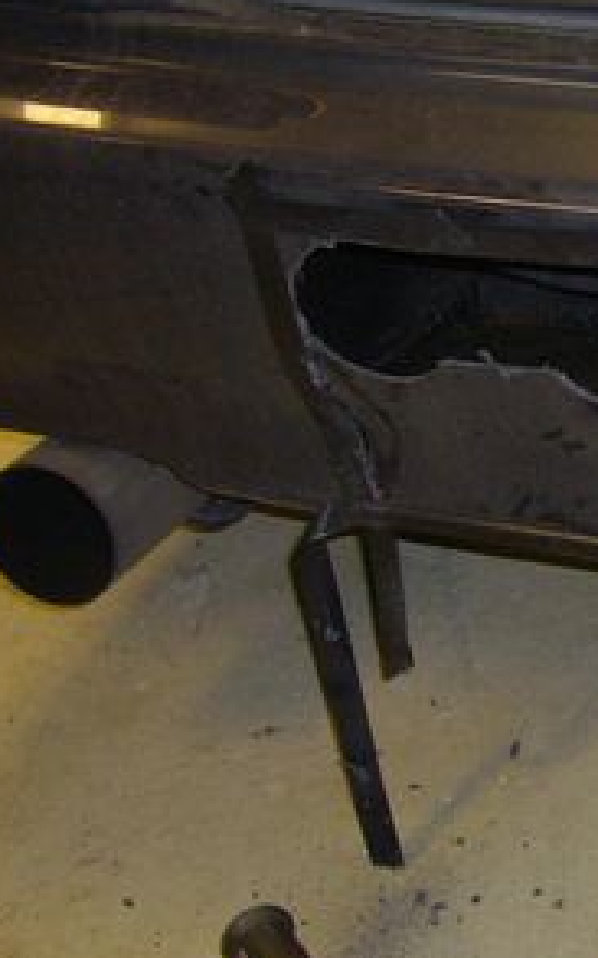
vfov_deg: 25.4
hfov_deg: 14.7
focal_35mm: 81
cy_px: 327
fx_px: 2113
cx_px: 954
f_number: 2.8
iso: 80
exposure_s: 1/8
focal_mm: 5.8
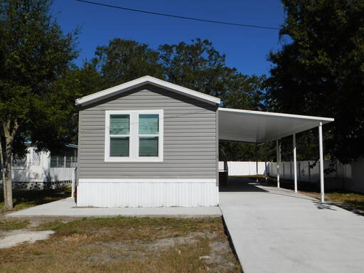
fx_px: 315
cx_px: 182
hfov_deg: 60.0
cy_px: 136
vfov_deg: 46.8
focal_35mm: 30
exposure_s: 1/1000
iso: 125
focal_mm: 5.3
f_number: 6.4
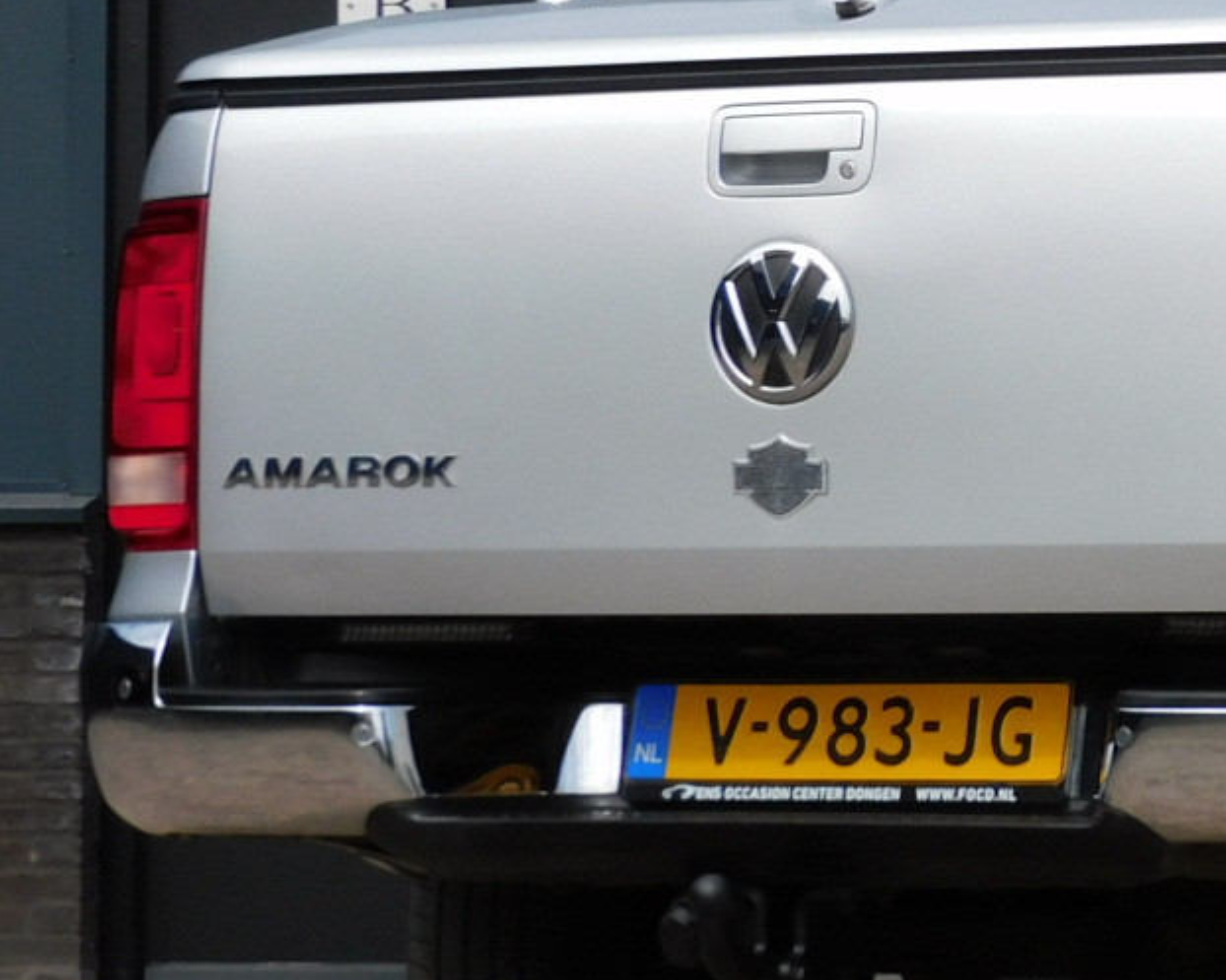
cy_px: 183
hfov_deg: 9.5
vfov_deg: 7.7
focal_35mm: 201
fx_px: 7290
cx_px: 1545
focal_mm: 14.3
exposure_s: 1/1000
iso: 125
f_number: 4.5
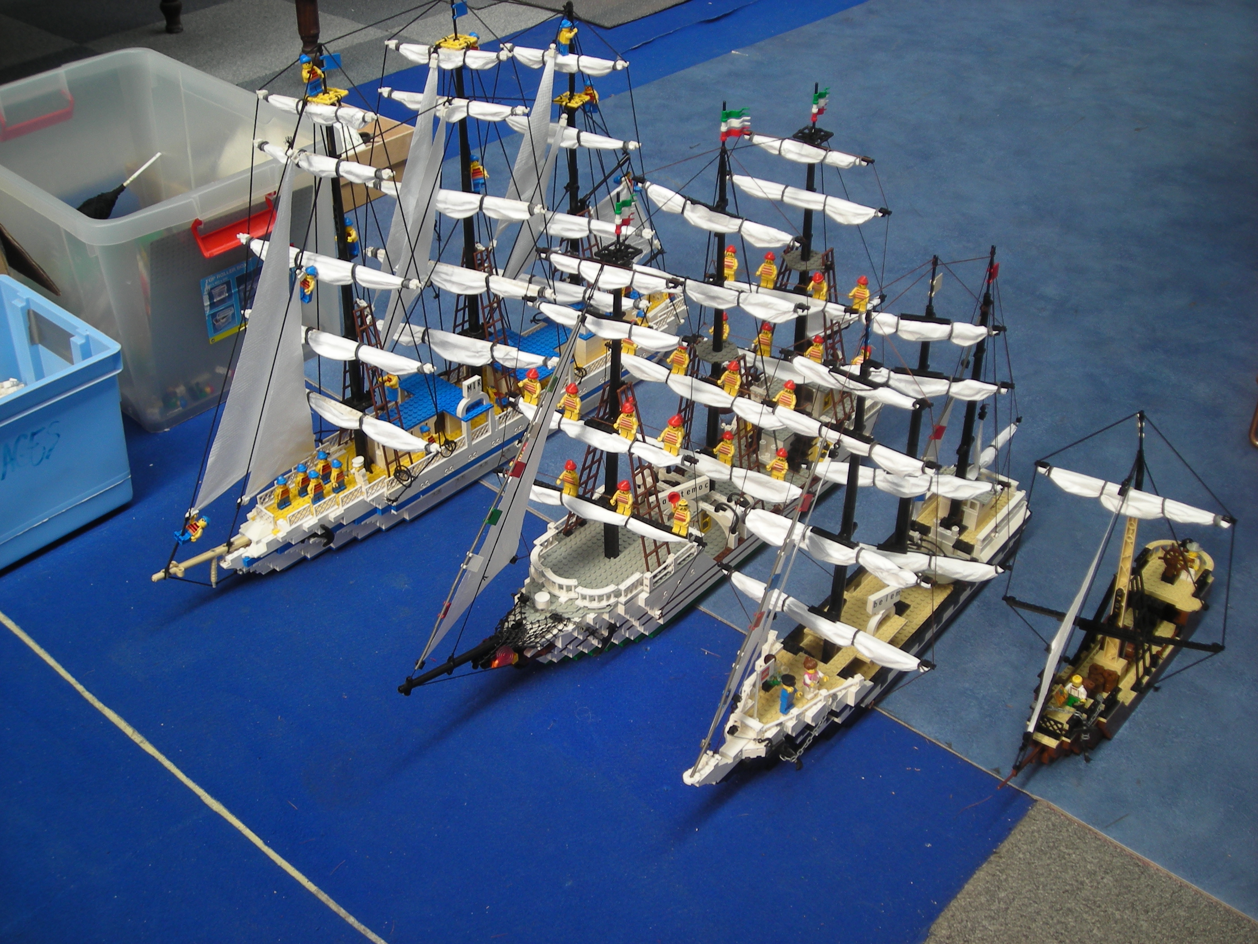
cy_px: 472
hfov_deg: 45.8
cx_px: 629
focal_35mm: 41
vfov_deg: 35.1
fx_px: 1490
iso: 53
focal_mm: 6.8
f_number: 3.3
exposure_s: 1/30
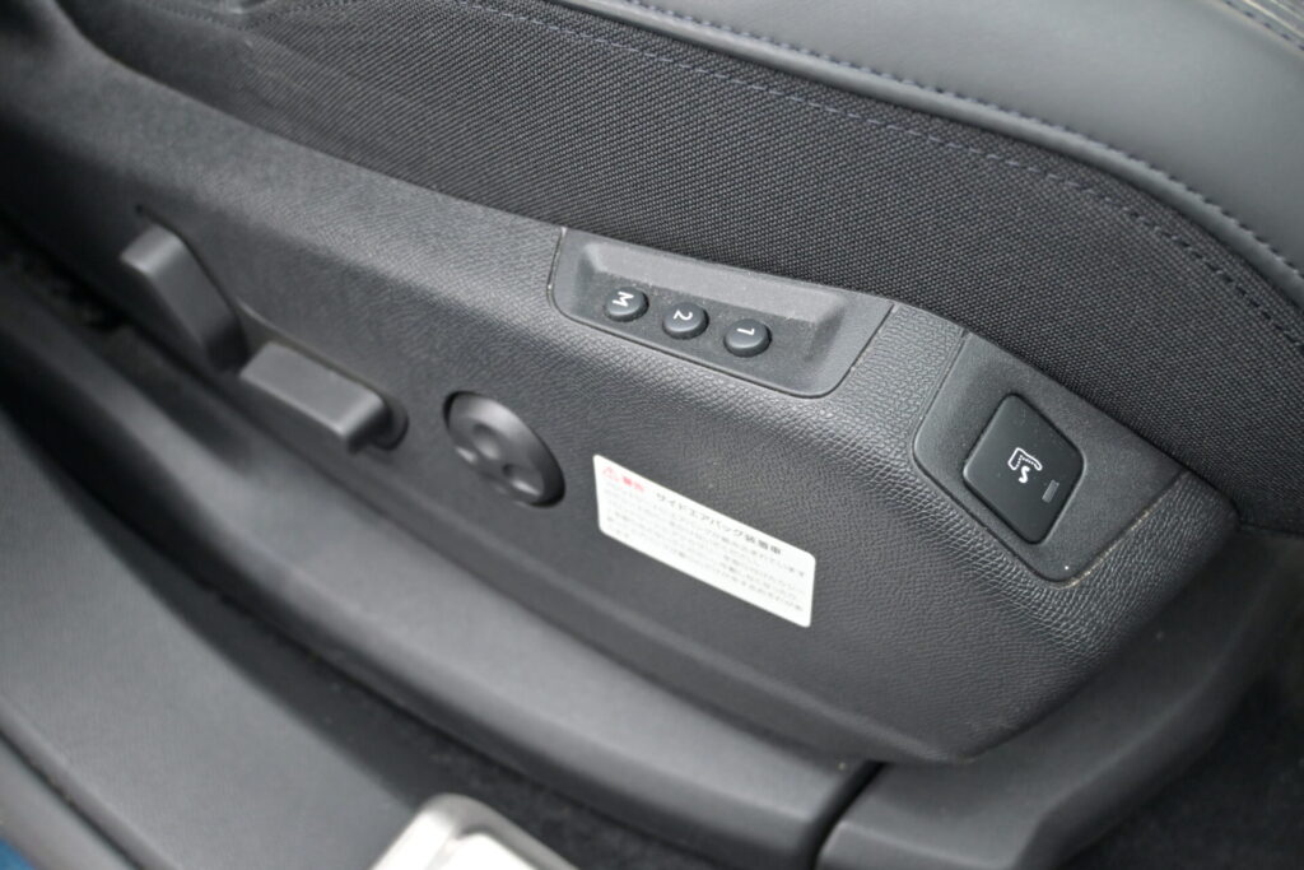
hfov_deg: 52.2
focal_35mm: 37
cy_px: 435
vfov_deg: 36.2
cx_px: 652
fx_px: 1331
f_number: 4.2
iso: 1250
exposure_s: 1/40
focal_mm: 24.5
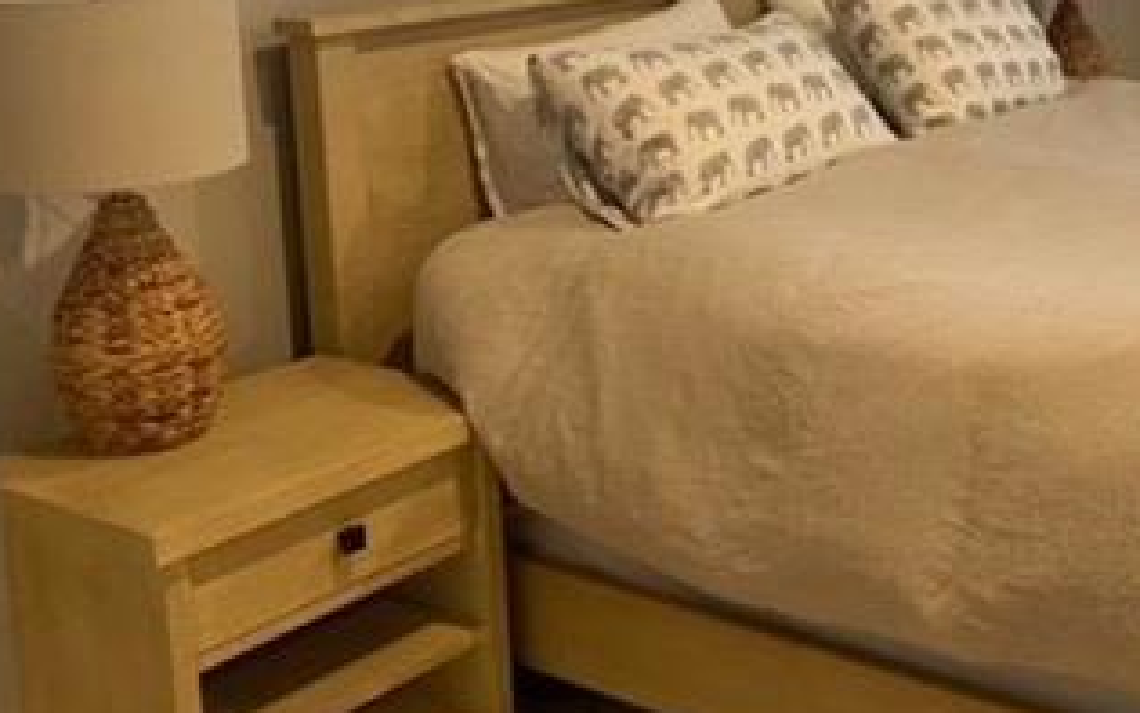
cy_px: 112
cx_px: 894
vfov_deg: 22.7
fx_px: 1740
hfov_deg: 35.2
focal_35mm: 56
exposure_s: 1/60
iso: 250
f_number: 1.8
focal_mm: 4.25
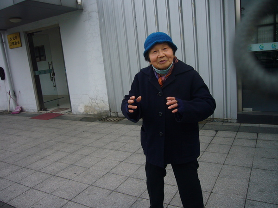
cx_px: 139
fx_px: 225
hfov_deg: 63.4
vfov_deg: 49.7
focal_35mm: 28
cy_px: 104
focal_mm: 4.6
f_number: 2.8
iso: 80
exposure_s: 1/400
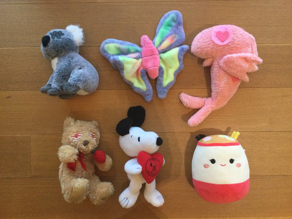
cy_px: 110
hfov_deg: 58.4
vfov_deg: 45.4
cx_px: 146
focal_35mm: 31
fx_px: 261
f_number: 2.4
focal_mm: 3.3
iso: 200
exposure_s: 1/30
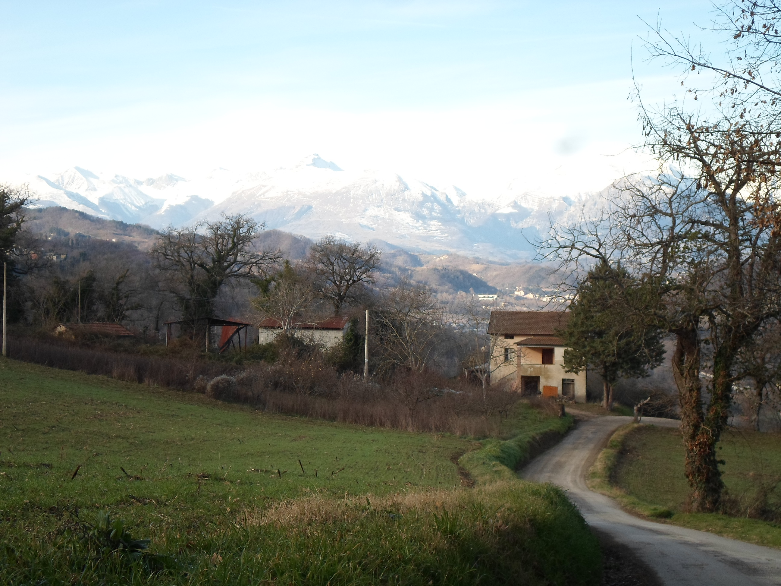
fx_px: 1512
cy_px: 293
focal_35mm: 67
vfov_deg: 21.9
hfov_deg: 29.0
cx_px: 390
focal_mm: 12
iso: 120
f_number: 4.1
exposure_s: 1/250
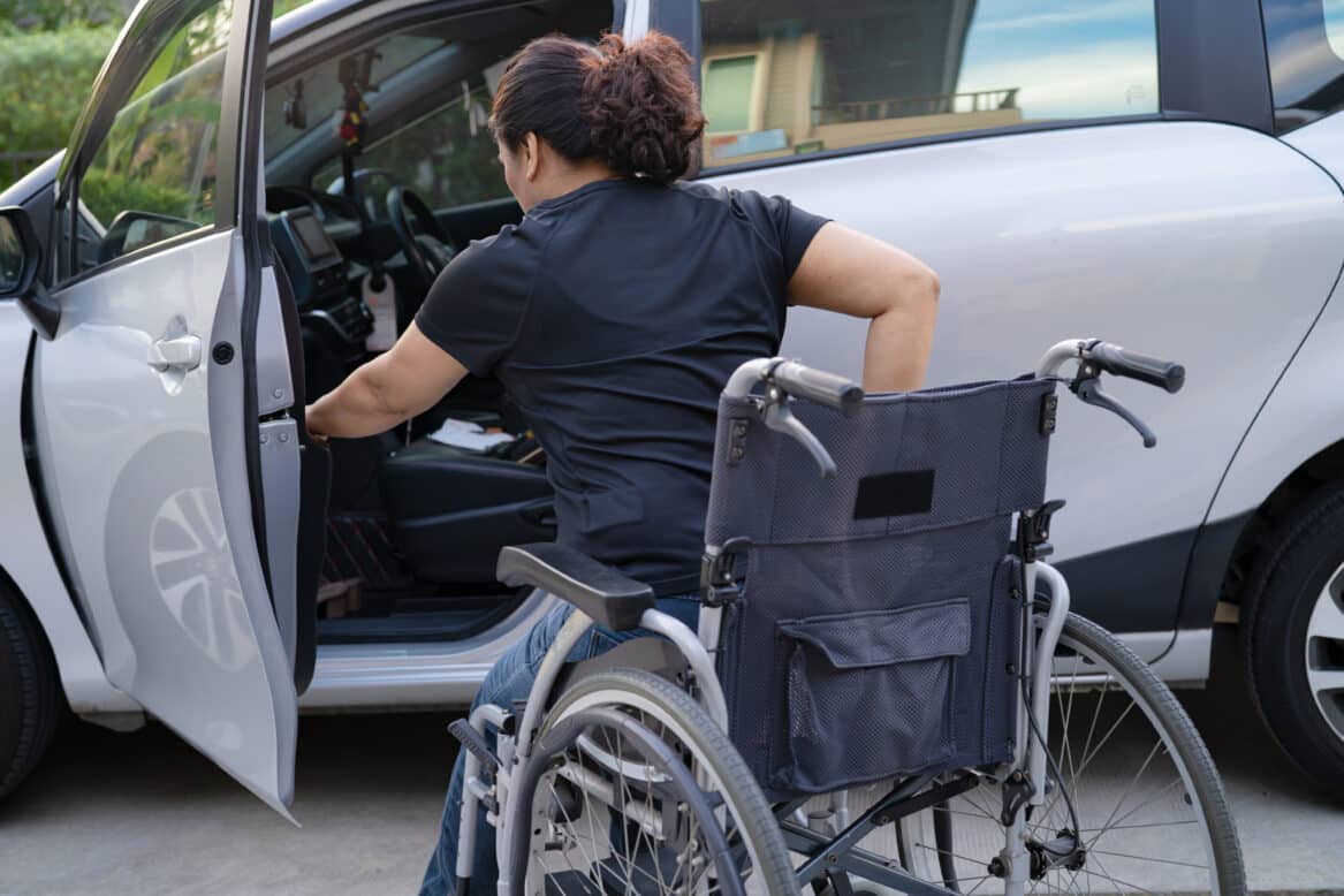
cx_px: 672
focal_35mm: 50
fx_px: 1867
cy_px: 448
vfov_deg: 27.0
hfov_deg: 39.6
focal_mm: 50
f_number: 3.2
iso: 200
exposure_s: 1/50
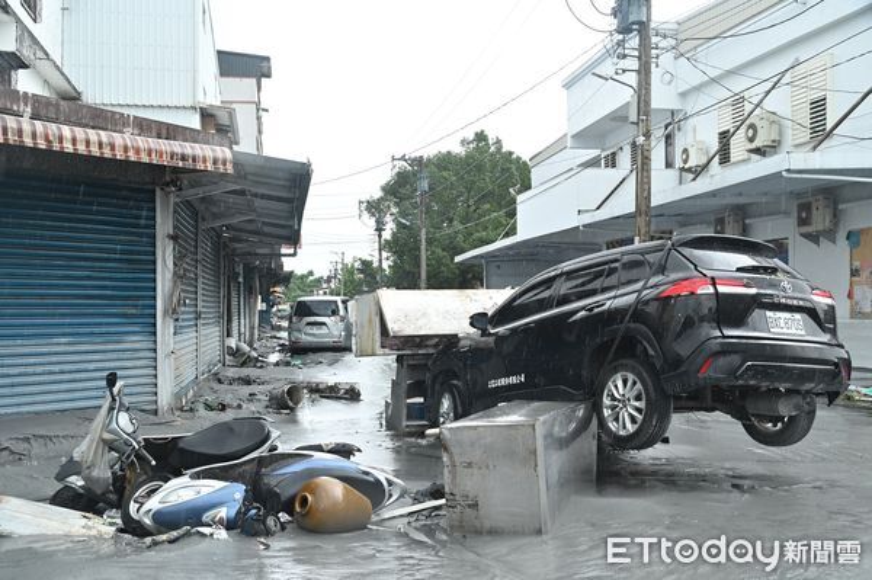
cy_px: 290
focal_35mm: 35
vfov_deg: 37.8
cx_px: 436
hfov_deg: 54.5
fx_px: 847
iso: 500
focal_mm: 35
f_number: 6.3
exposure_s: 1/250
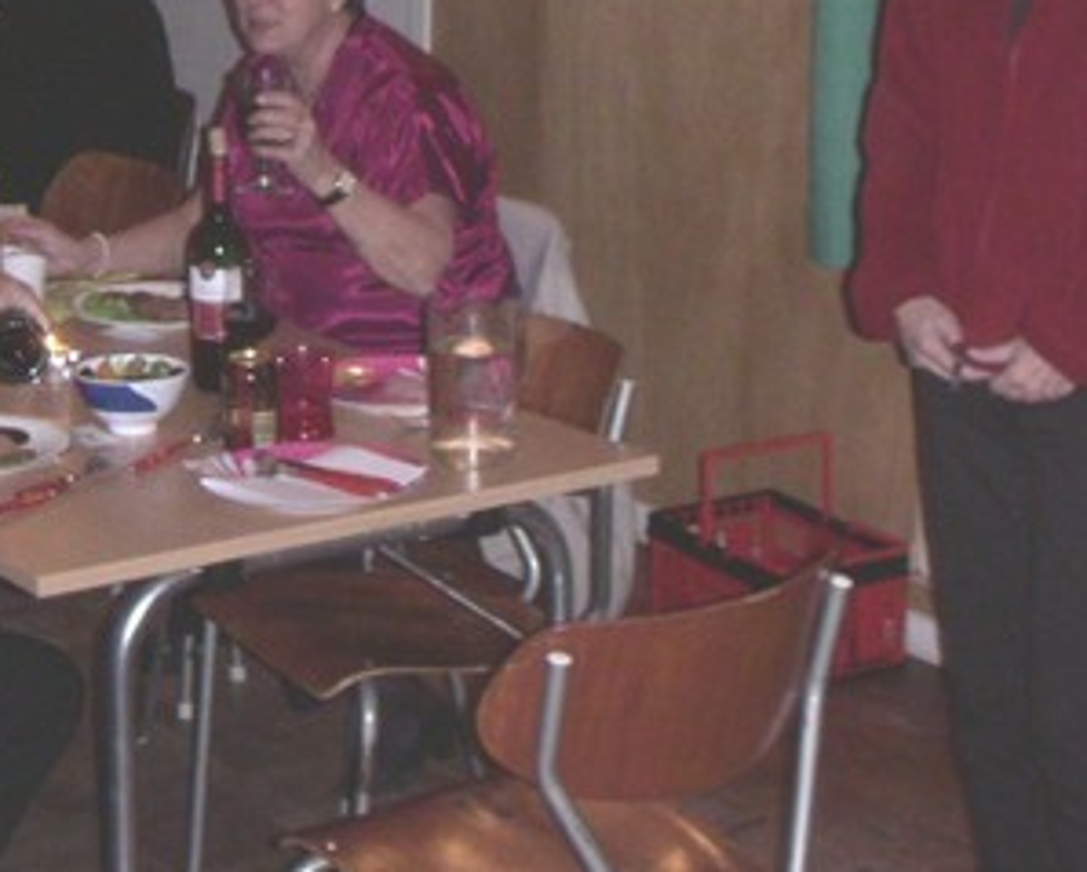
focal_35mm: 87
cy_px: -9
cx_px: 266
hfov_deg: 21.8
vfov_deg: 17.3
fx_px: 2802
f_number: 2.8
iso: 160
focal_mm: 6
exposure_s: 1/50
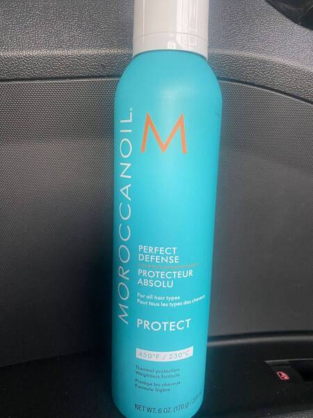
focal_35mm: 26
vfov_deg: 67.3
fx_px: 313
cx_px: 156
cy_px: 209
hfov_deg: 53.1
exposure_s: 1/60
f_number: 1.8
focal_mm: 4.25
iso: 200
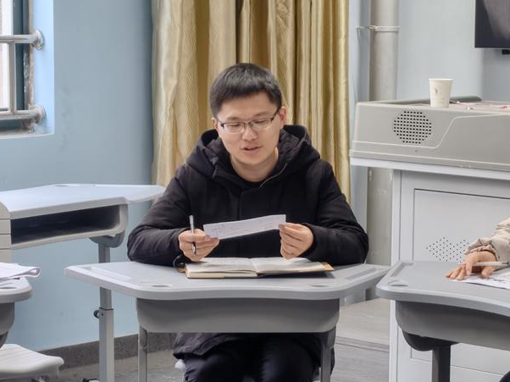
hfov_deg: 16.2
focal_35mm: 122
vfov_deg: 12.1
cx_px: 257
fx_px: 1797
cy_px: 177
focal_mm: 6.67
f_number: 1.9
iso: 125
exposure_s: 1/119
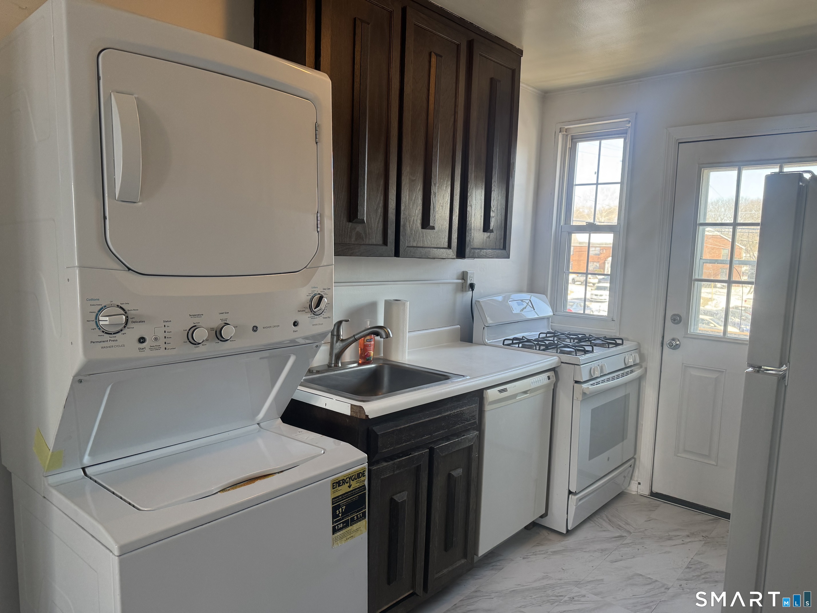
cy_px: 306
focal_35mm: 24
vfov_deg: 56.8
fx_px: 566
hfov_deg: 71.6
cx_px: 408
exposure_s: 1/120
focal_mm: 6.76
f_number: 1.78
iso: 125
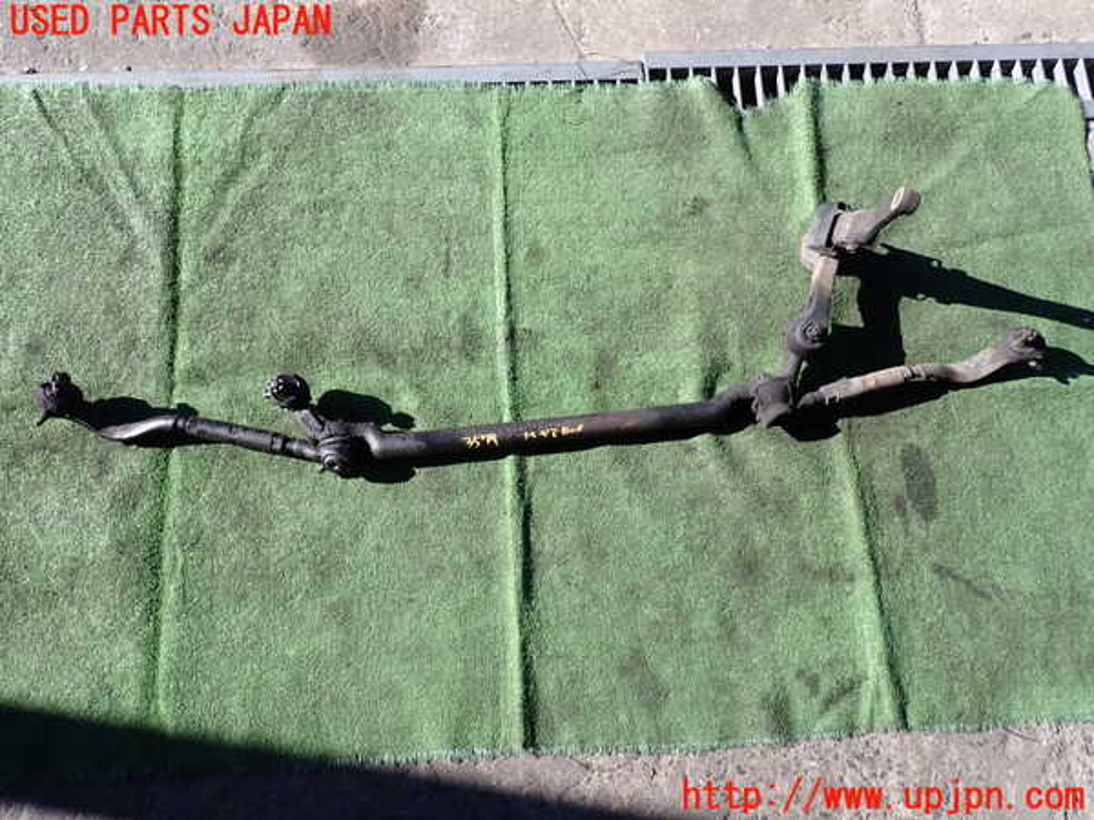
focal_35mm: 25
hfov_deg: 69.4
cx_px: 547
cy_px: 410
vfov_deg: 54.9
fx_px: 790
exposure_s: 1/640
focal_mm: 4.5
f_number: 2.8
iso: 100
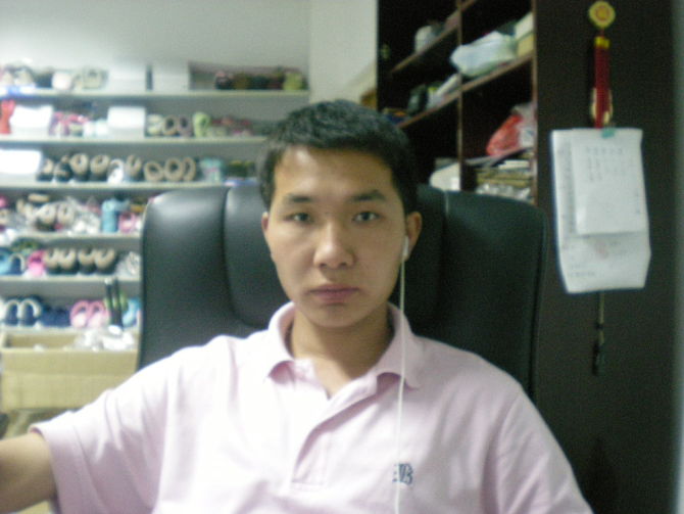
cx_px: 342
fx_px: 751
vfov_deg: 37.7
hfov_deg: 49.0
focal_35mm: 38
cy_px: 257
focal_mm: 6.3
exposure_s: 1/8
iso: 520
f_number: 3.1
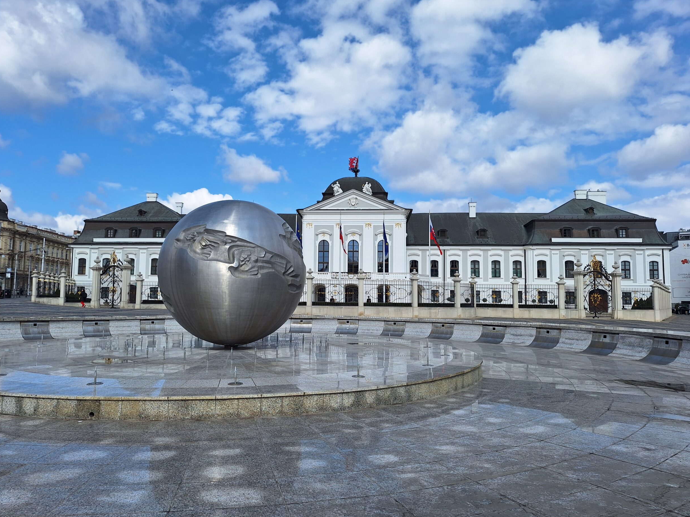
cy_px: 258
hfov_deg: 71.6
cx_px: 339
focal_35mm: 24
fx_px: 478
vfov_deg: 56.8
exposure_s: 1/3021
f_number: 1.8
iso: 40
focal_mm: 5.54
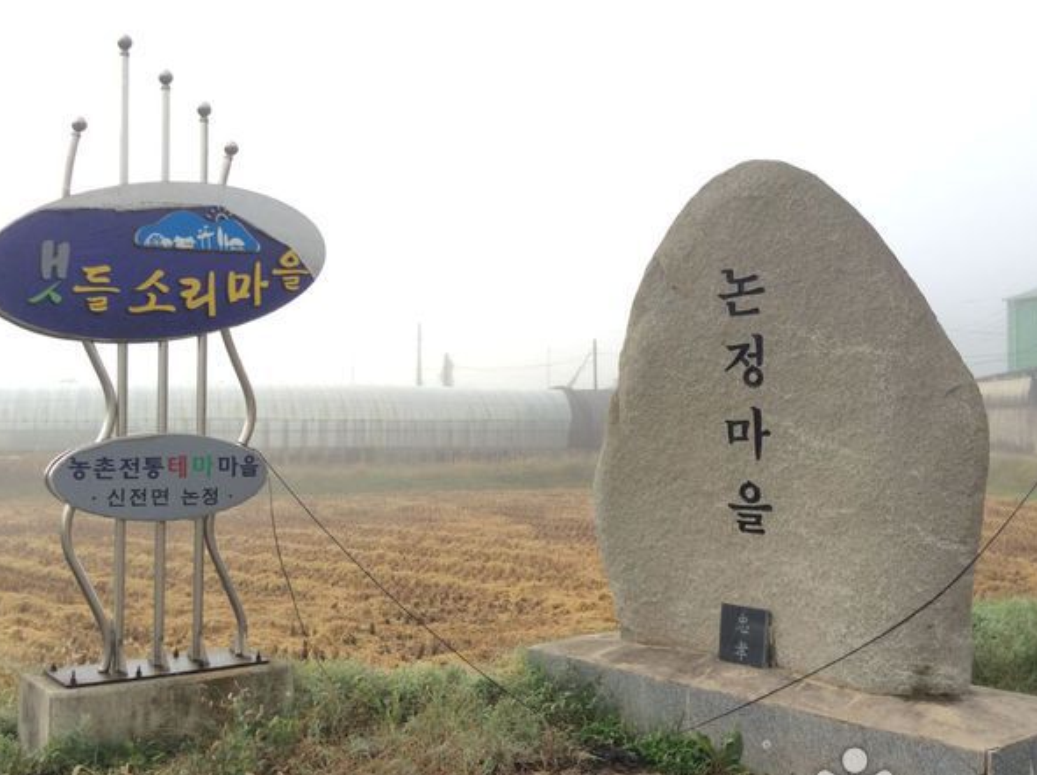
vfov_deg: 36.8
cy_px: 403
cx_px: 492
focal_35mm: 39
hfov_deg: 47.9
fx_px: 1167
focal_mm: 3.3
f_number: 2.4
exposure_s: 1/583
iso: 32
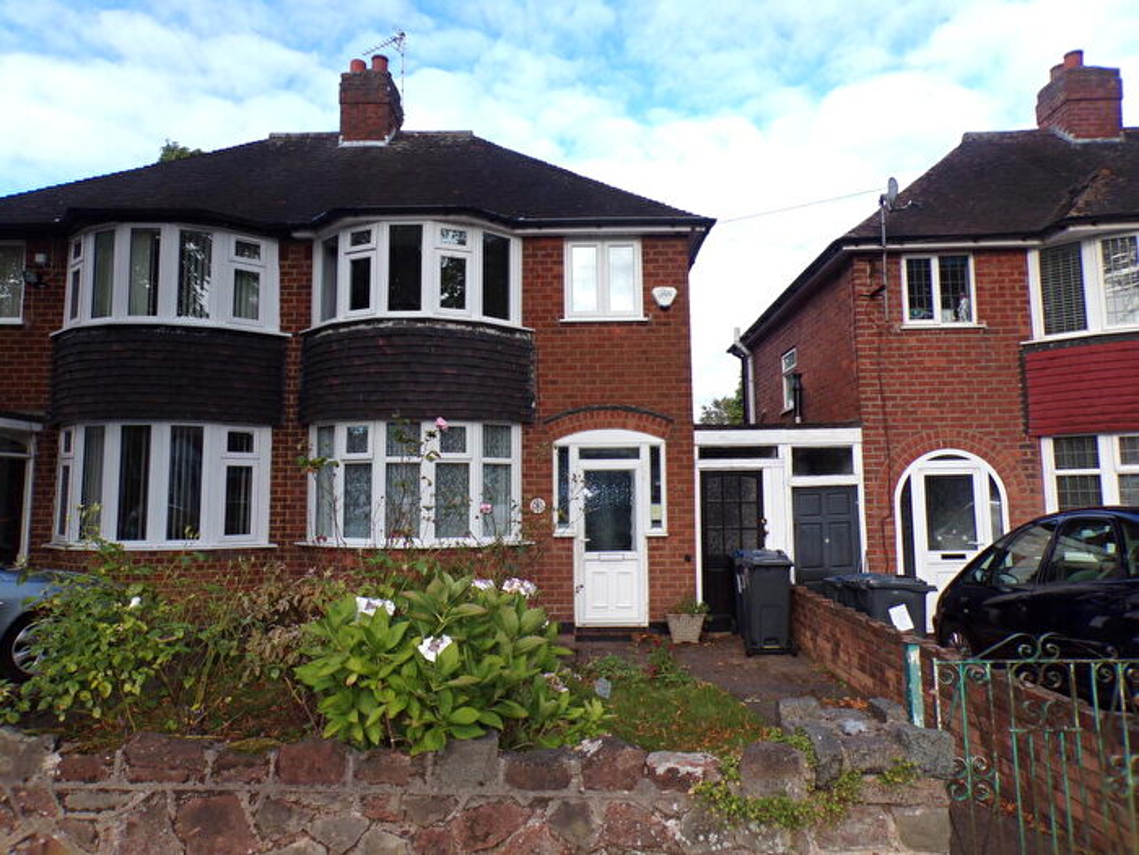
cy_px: 428
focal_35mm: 24
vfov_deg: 56.8
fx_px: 790
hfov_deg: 71.6
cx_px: 570
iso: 80
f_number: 5.8
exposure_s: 1/110
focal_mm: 4.3
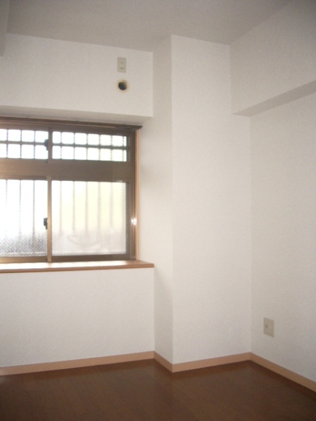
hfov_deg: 40.7
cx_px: 158
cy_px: 210
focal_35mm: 35
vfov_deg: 52.6
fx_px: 426
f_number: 2.6
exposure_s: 1/40
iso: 160
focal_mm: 5.8
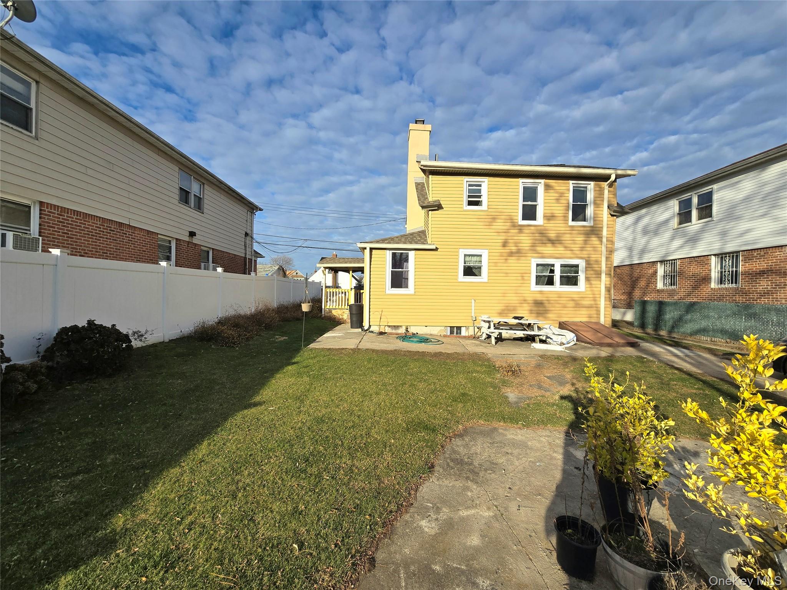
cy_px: 295
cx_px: 394
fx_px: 296
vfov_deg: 89.9
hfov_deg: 106.2
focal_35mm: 13
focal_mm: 2.2
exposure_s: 1/2500
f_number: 2.2
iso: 50
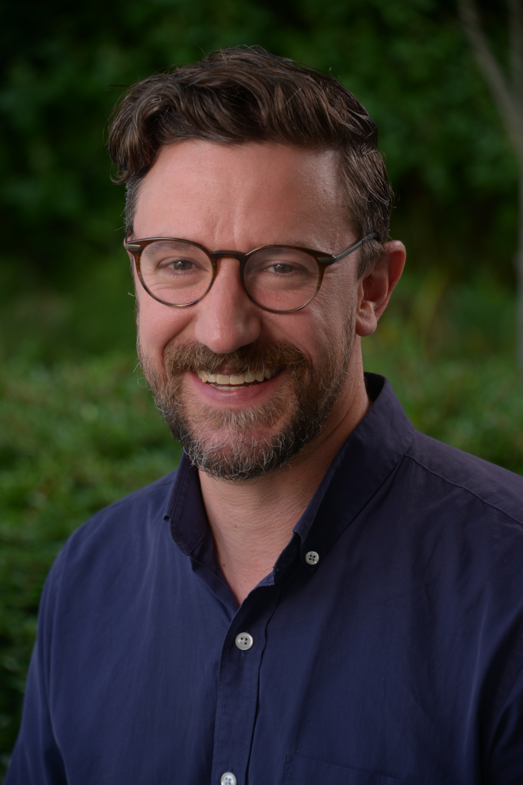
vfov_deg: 16.4
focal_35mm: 125
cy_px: 392
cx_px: 262
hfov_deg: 11.0
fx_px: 2724
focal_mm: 125
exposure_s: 1/100
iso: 200
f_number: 5.6
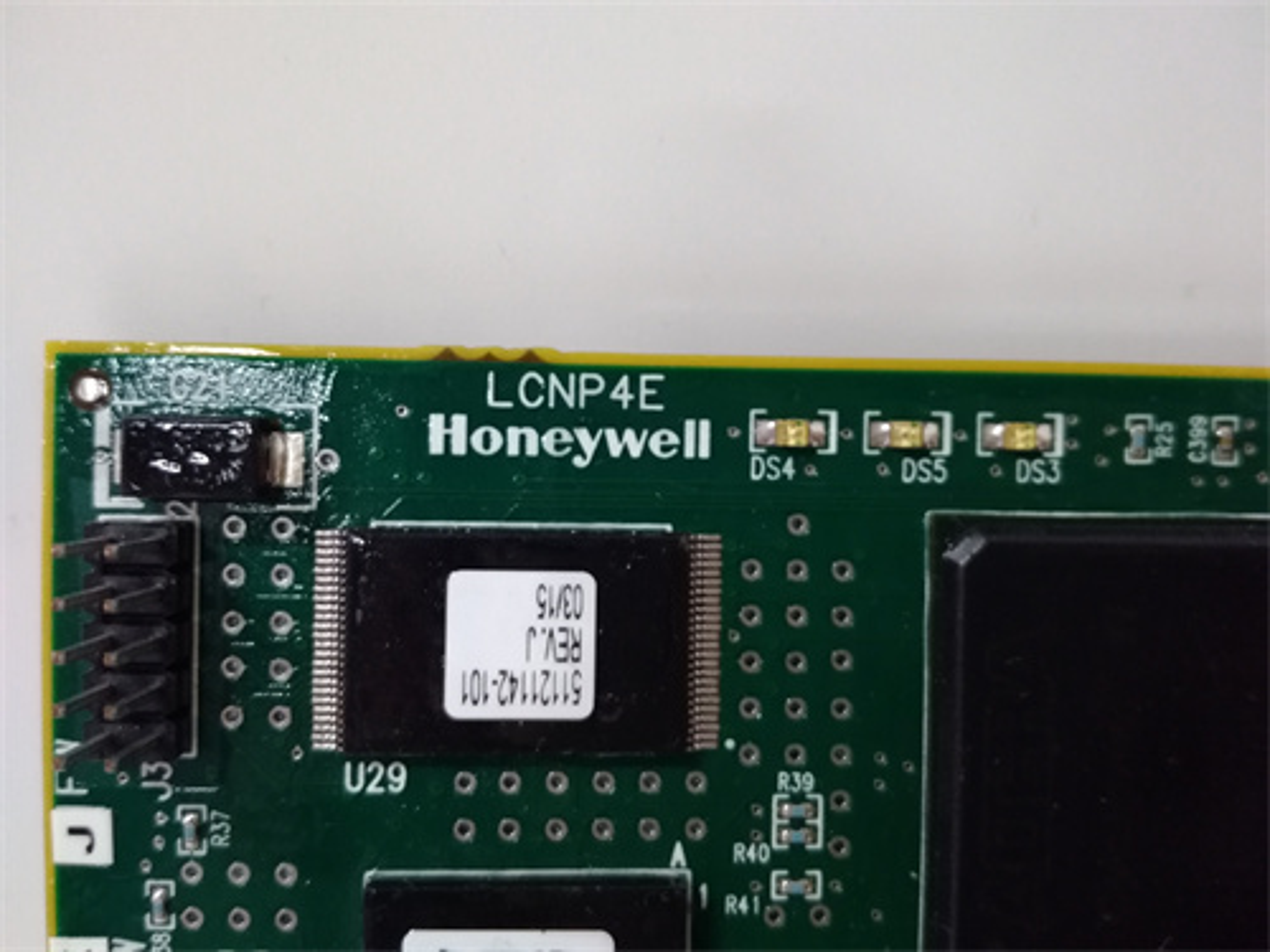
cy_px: 476
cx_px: 635
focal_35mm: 27
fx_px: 991
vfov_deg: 51.4
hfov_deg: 65.3
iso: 844
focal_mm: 3.79
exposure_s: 1/25
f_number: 2
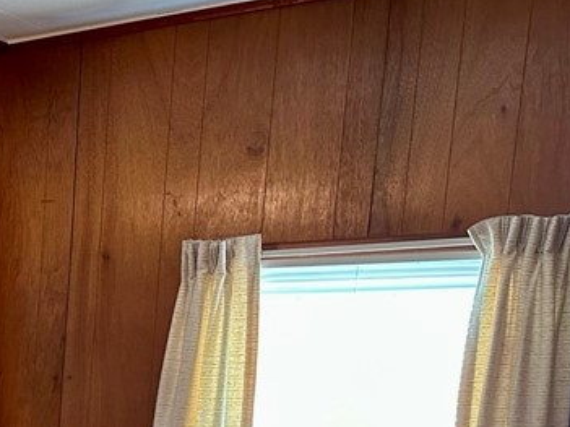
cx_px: -253
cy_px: 580
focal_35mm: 70
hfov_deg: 23.1
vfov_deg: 19.2
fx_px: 1152
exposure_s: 1/60
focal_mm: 6.86
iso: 400
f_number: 1.78
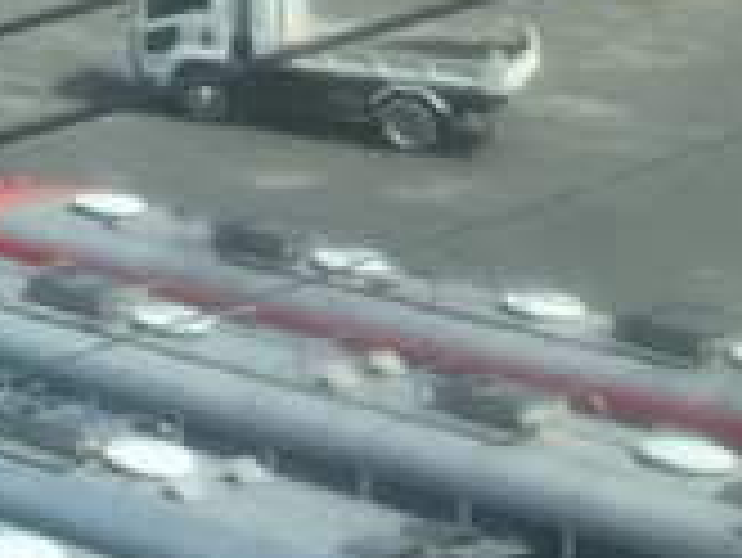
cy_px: -850
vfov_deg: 7.6
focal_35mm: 180
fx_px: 3861
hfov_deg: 9.0
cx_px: -1471
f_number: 2.2
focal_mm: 4.15
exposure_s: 1/1099
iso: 32
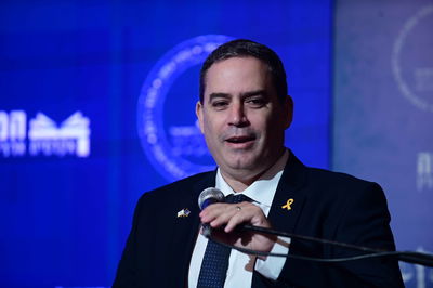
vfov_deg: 6.9
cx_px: 216
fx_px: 2404
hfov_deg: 10.3
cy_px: 144
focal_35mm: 200
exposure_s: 1/250
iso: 1250
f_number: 3.5
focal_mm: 200
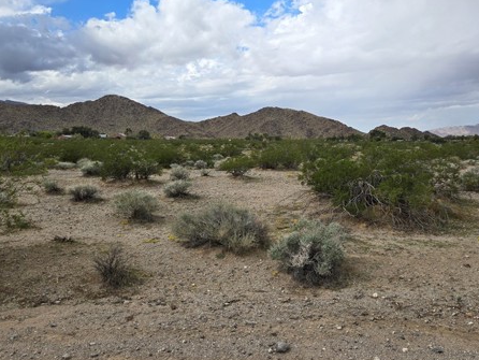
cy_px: 168
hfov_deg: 55.3
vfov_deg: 43.0
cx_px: 255
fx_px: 457
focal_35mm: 33
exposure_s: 1/1946
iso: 25
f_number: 1.8
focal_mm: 5.4
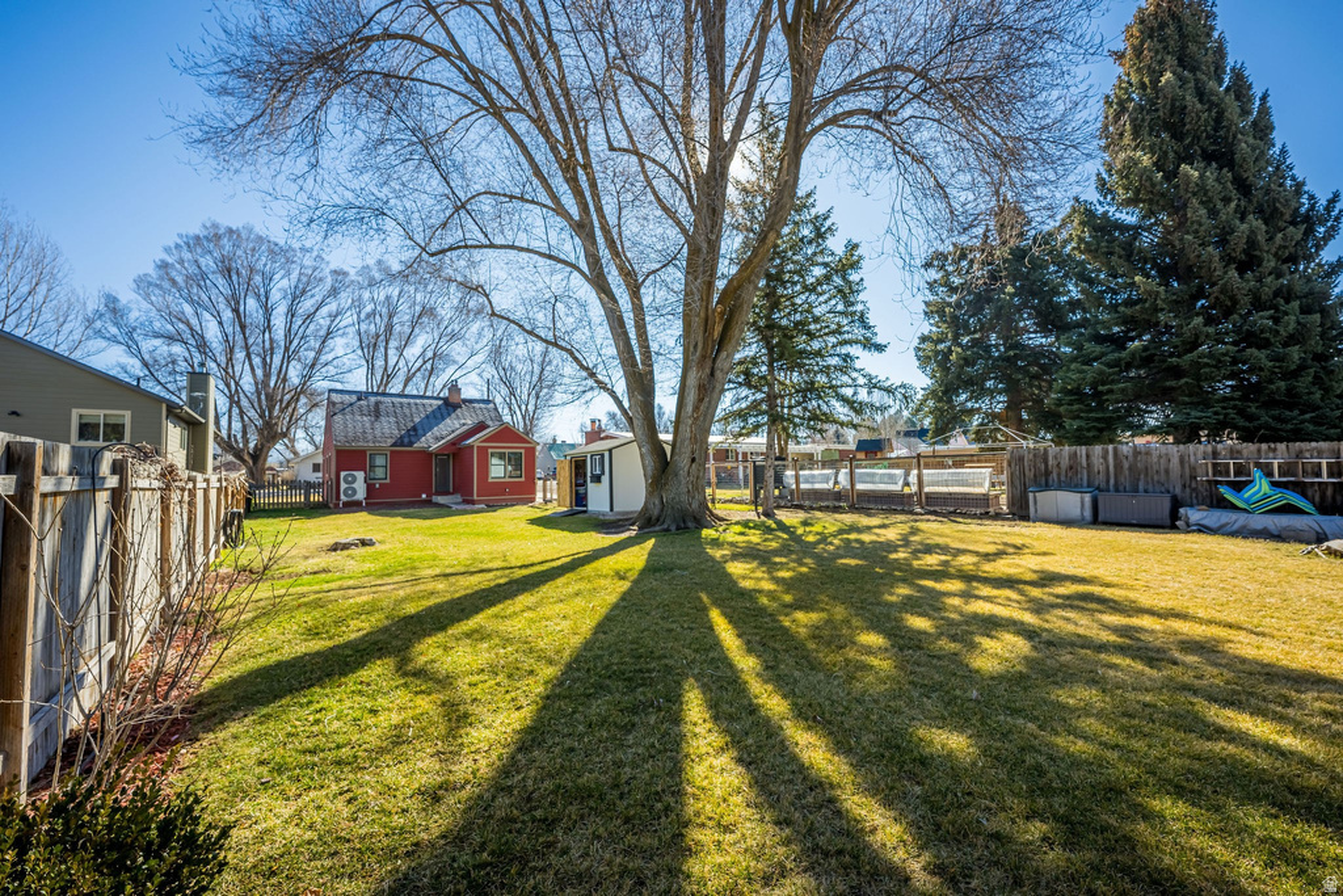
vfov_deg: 81.2
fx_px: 522
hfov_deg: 104.2
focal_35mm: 14
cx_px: 672
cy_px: 448
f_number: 8
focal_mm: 14
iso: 200
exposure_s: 1/5000
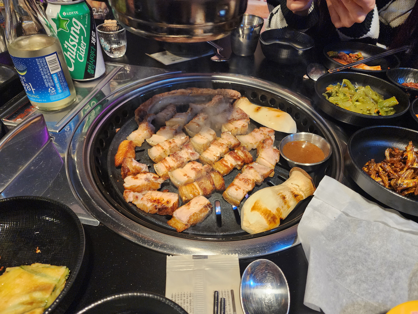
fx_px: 278
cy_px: 157
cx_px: 209
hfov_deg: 73.9
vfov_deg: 58.9
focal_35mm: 23
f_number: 1.8
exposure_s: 1/60
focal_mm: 6.4
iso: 500
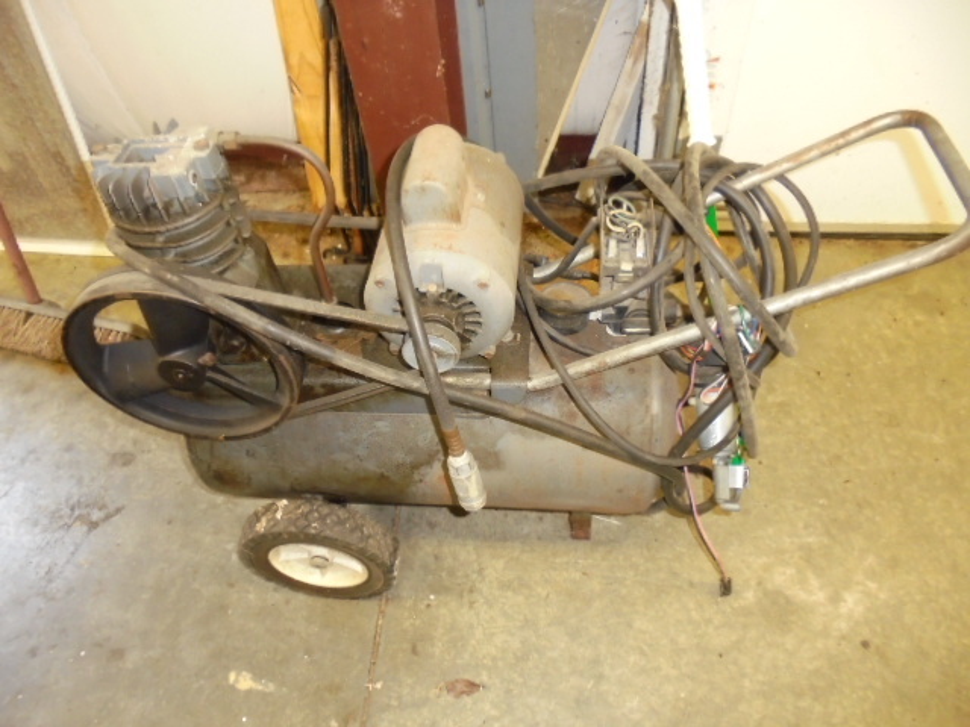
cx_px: 485
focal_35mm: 26
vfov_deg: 53.1
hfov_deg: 67.3
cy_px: 364
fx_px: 729
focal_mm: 4.6
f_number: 3.5
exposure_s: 1/30
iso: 400
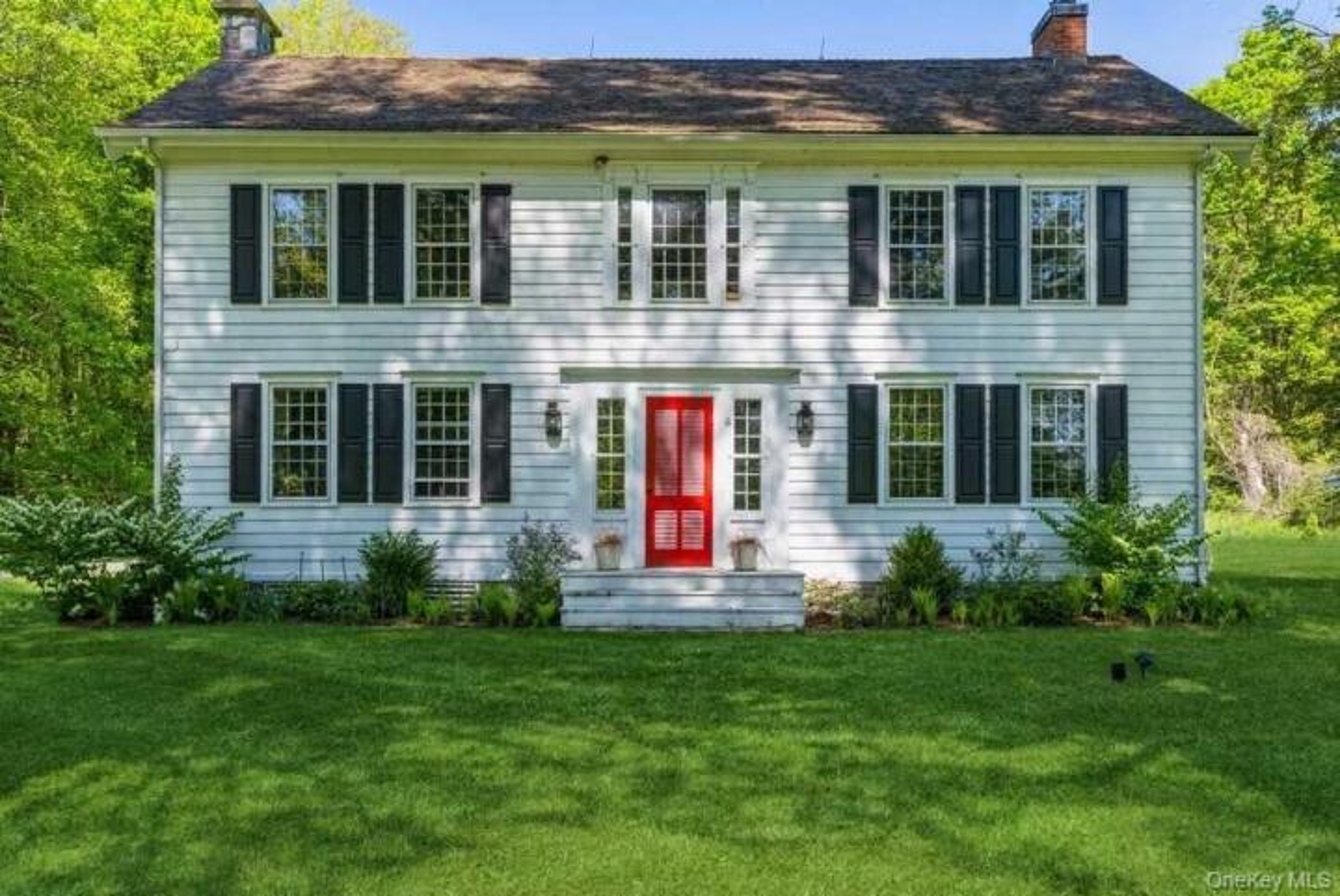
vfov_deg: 42.4
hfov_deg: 60.3
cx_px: 670
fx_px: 1155
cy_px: 448
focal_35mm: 31
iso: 200
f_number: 9
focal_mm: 31
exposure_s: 1/100
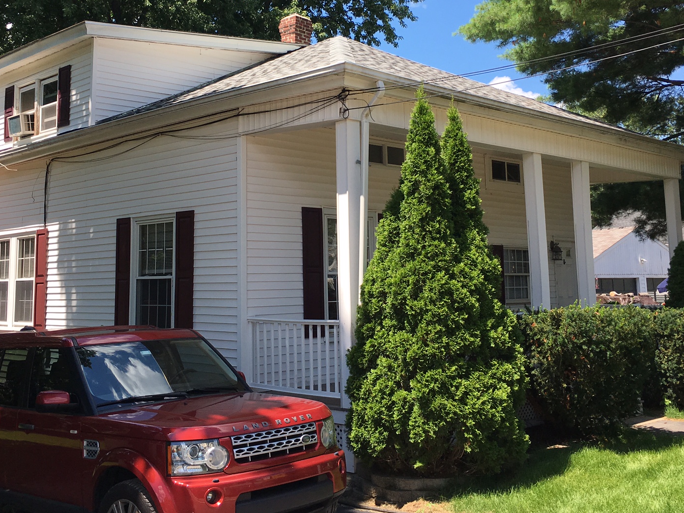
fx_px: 830
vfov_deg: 34.0
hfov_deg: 44.8
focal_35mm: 42
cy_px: 164
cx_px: 334
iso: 25
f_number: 2.2
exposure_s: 1/927
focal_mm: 4.15
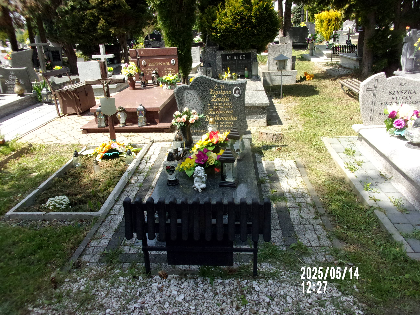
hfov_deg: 63.4
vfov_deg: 49.7
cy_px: 158
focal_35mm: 28
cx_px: 210
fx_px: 340
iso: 200
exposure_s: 1/90
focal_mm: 5.1
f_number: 10.8
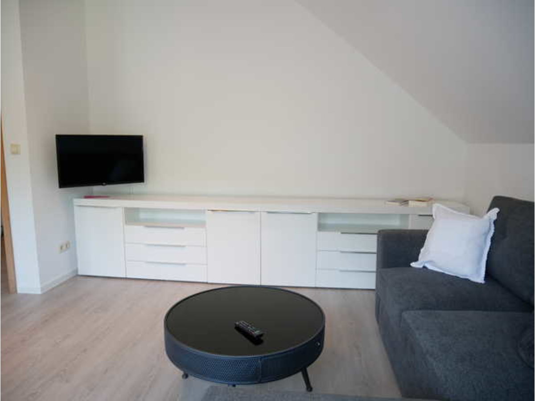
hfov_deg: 71.6
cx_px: 268
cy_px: 200
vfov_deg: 56.8
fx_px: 371
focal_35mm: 24
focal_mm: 12
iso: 200
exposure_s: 1/20
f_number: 3.5
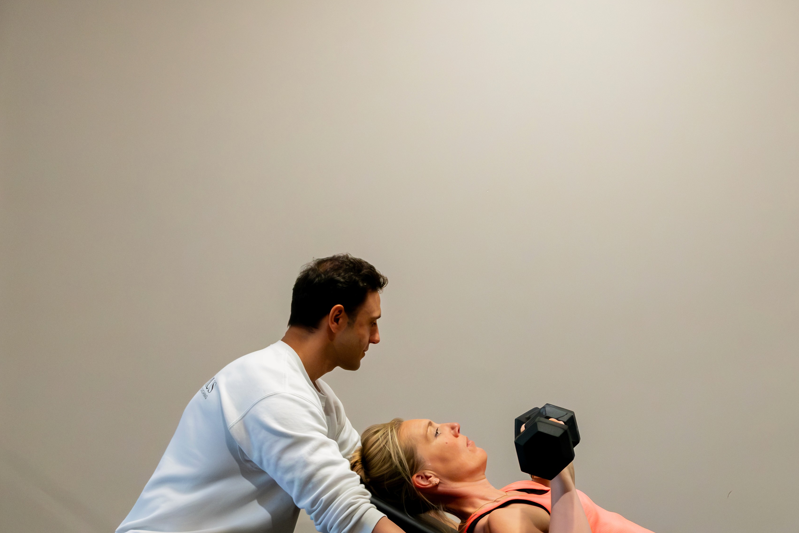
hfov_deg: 31.9
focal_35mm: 62
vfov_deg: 21.8
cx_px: 589
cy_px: 352
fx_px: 1376
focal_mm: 23
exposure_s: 1/250
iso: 5000
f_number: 2.8
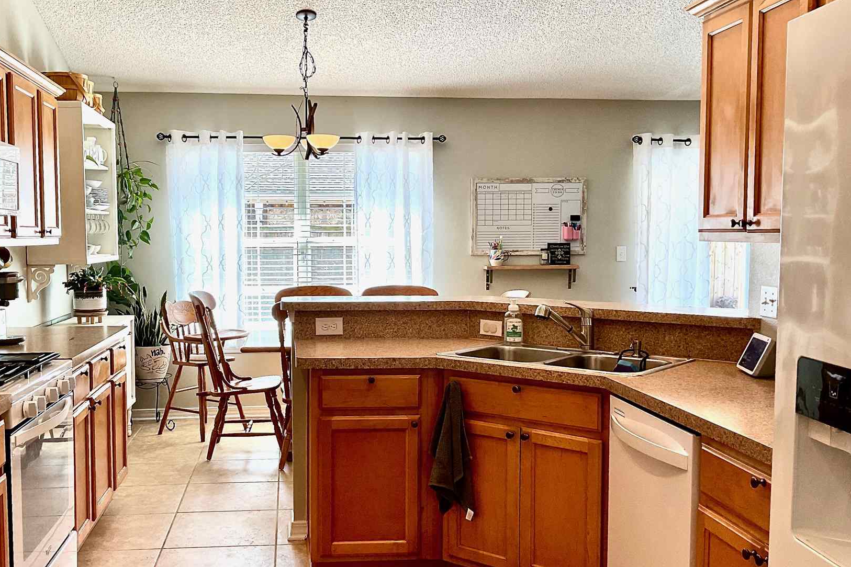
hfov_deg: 50.5
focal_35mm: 38
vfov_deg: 35.1
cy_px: 291
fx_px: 898
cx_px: 361
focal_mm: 3
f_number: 1.8
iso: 50
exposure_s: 1/120
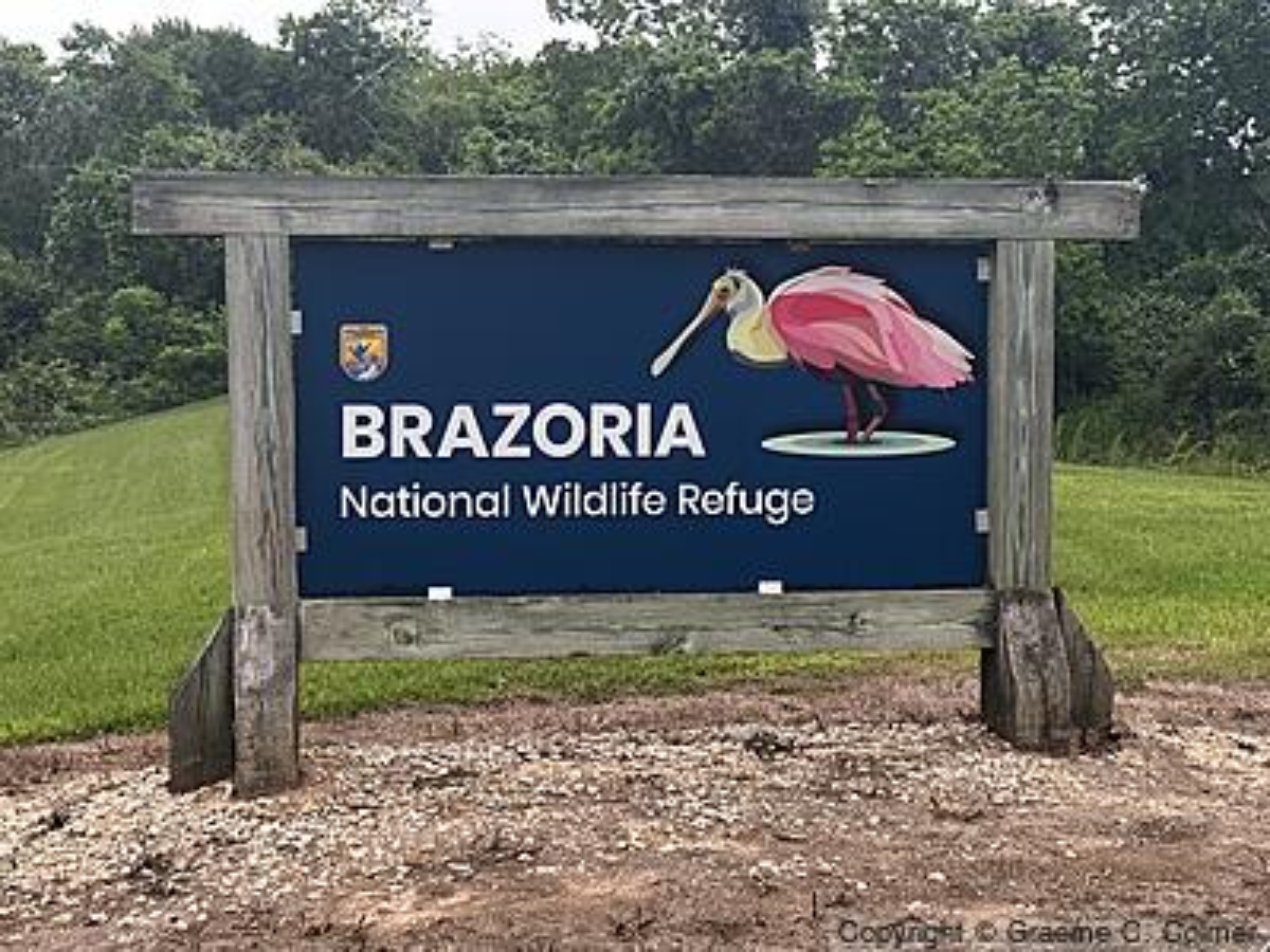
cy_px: 476
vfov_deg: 19.1
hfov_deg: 25.3
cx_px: 635
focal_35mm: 77
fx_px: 2825
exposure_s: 1/99
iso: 80
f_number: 2.8
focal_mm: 9
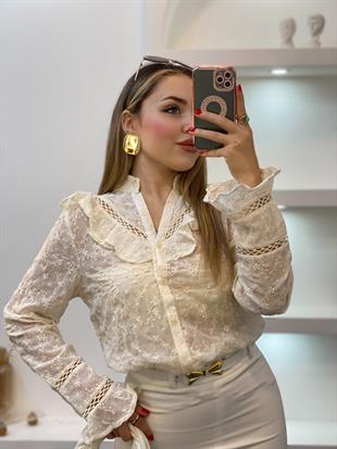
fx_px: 675
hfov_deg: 28.0
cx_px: 168
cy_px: 224
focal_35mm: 52
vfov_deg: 36.8
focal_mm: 6
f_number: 2
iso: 80
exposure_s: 1/100
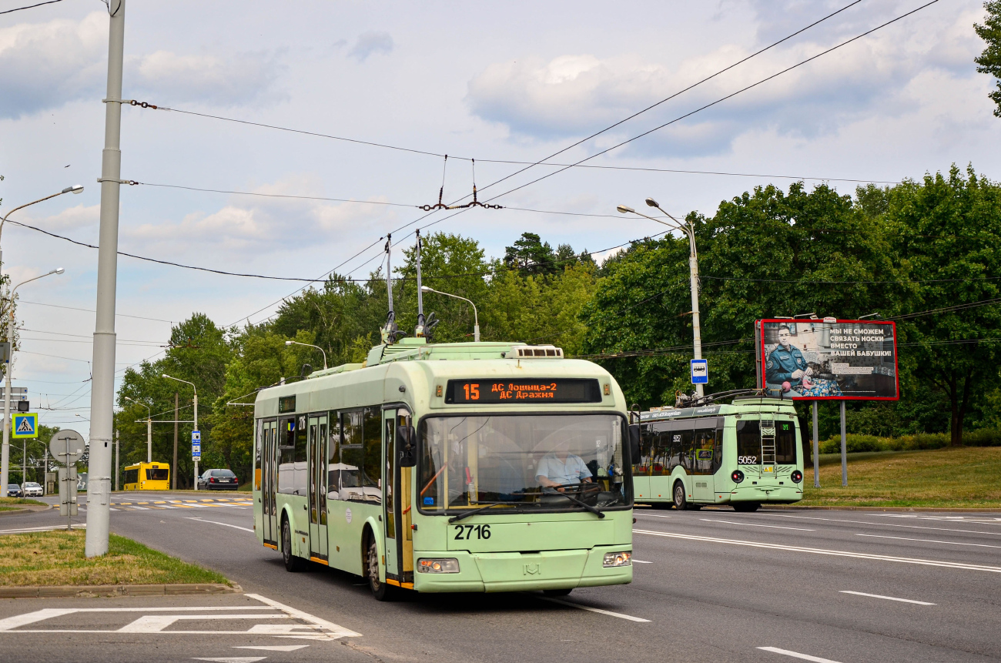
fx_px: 1665
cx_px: 500
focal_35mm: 60
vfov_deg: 22.5
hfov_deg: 33.5
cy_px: 332
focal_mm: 40
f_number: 5
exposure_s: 1/500
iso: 100
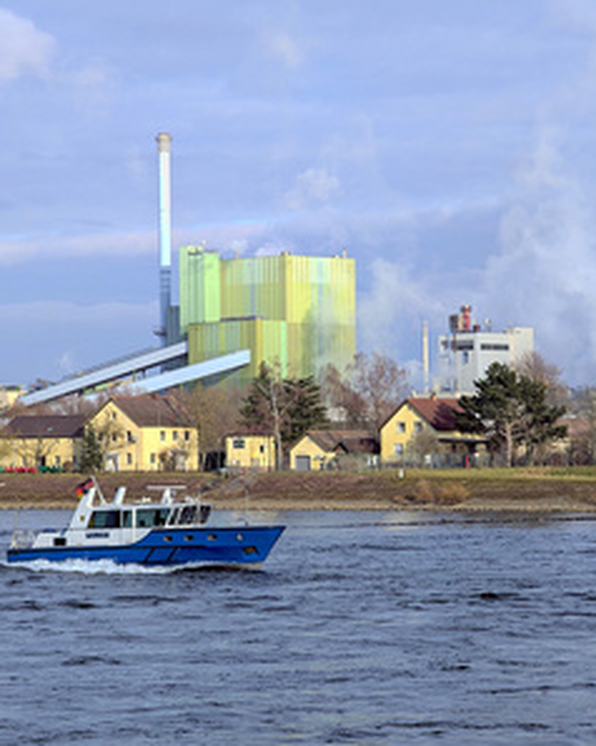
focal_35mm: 139
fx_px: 3068
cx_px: 328
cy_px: 374
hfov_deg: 11.1
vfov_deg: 13.9
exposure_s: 1/359
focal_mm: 19
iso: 31
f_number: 3.5
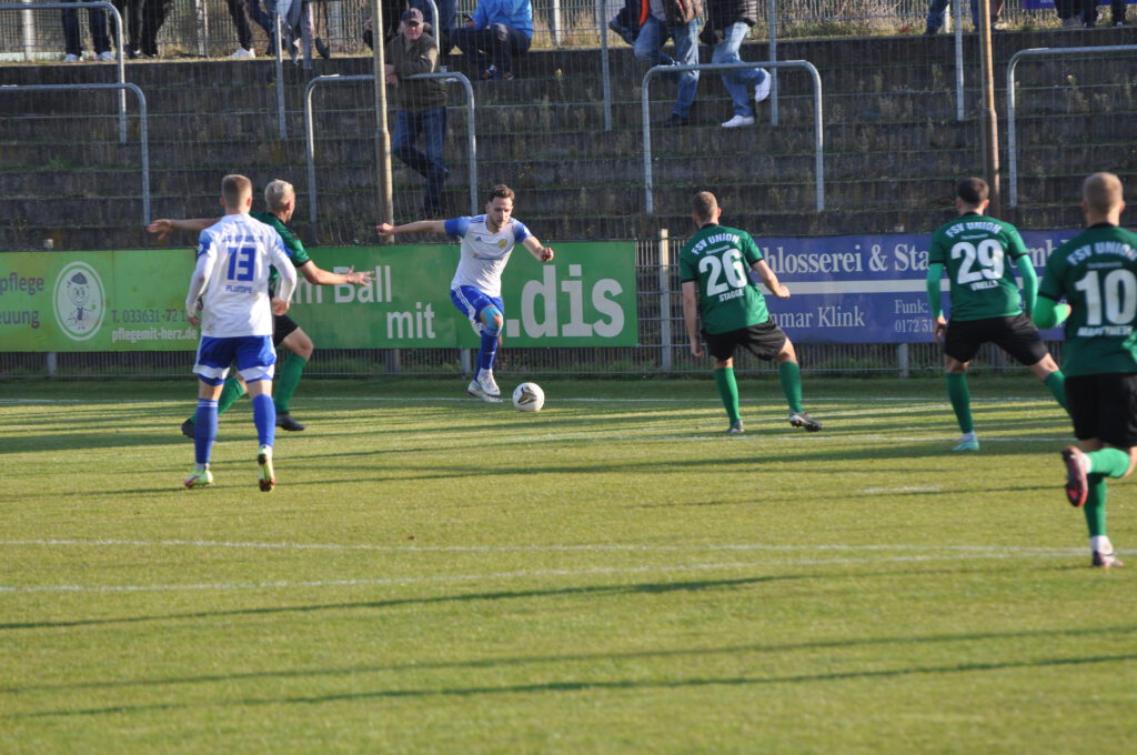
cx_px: 568
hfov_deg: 6.3
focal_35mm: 330
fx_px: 10409
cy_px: 378
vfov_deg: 4.2
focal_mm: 220
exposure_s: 1/320
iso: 200
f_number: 5.3
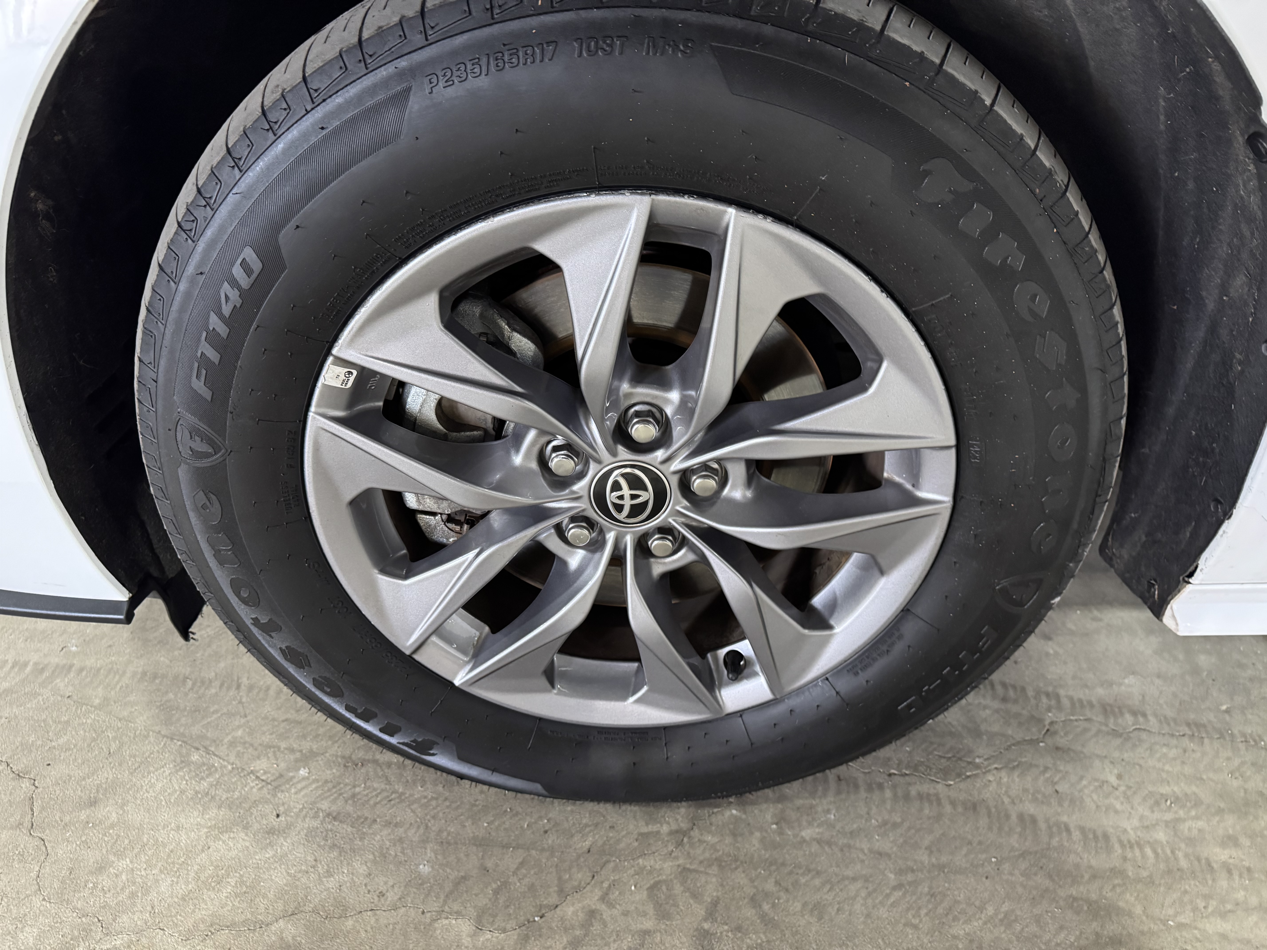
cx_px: 634
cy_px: 475
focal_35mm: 24
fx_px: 878
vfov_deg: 56.8
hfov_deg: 71.6
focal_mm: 6.76
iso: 640
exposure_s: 1/40
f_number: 1.78
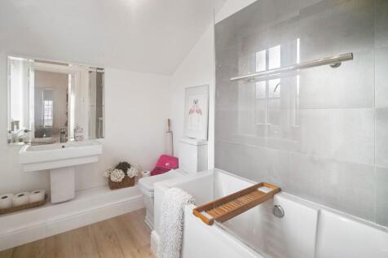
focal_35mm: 16
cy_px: 129
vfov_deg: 73.7
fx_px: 172
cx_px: 194
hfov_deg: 96.8
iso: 320
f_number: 7.1
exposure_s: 1/60
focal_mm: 16
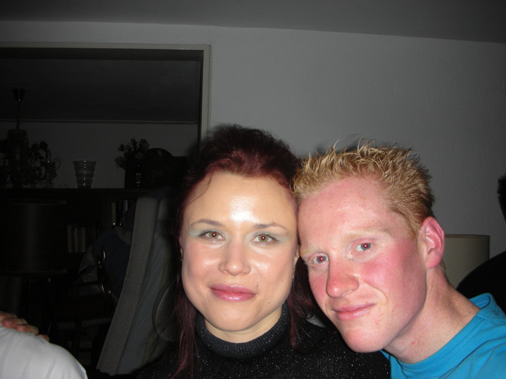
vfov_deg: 40.7
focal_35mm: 35
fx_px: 512
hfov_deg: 52.6
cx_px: 253
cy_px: 190
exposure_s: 1/60.1
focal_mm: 5.8
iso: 50
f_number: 3
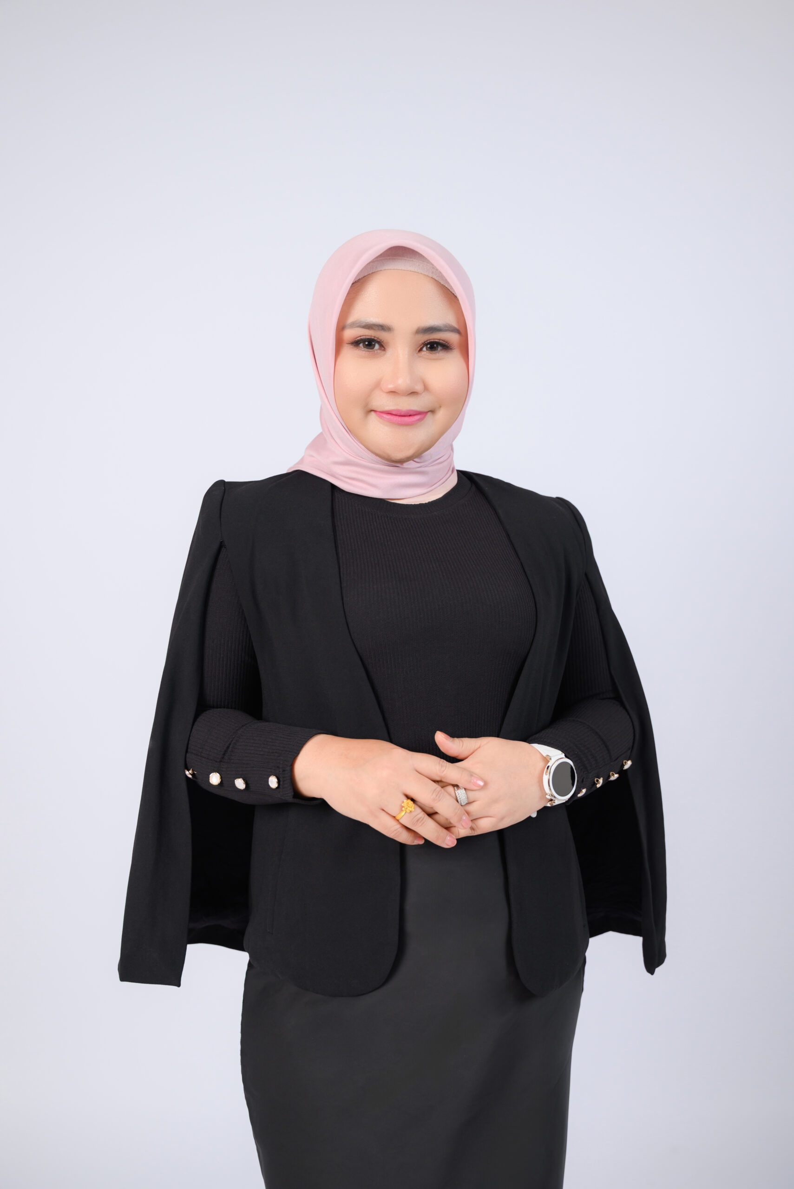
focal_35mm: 40
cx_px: 397
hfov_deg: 33.4
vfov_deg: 48.4
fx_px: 1322
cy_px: 594
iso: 200
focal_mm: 40
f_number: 3.2
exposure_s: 1/125
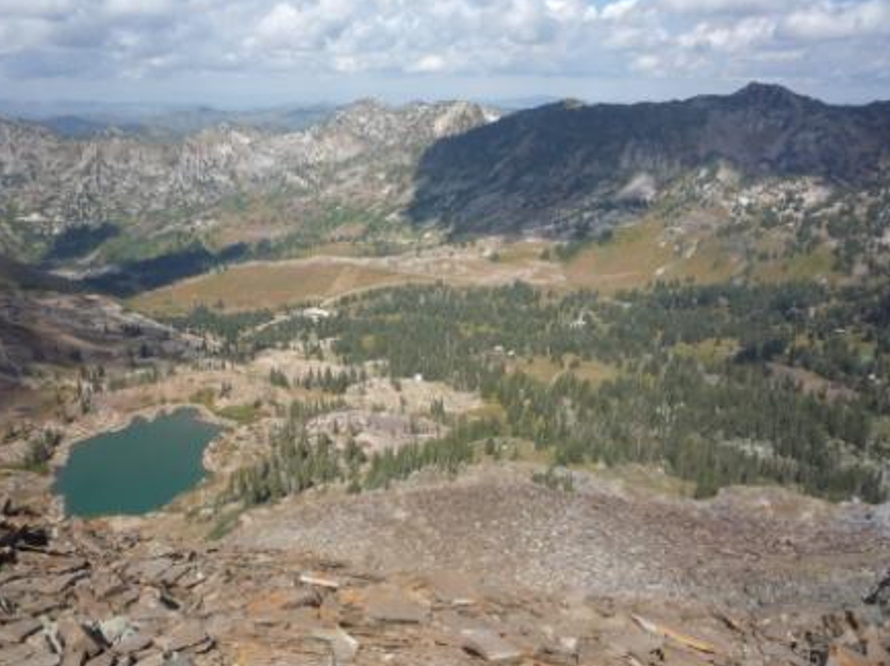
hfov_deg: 58.4
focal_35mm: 31
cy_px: 324
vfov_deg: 45.4
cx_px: 435
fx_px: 797
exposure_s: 1/400
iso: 100
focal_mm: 5.2
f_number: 5.6
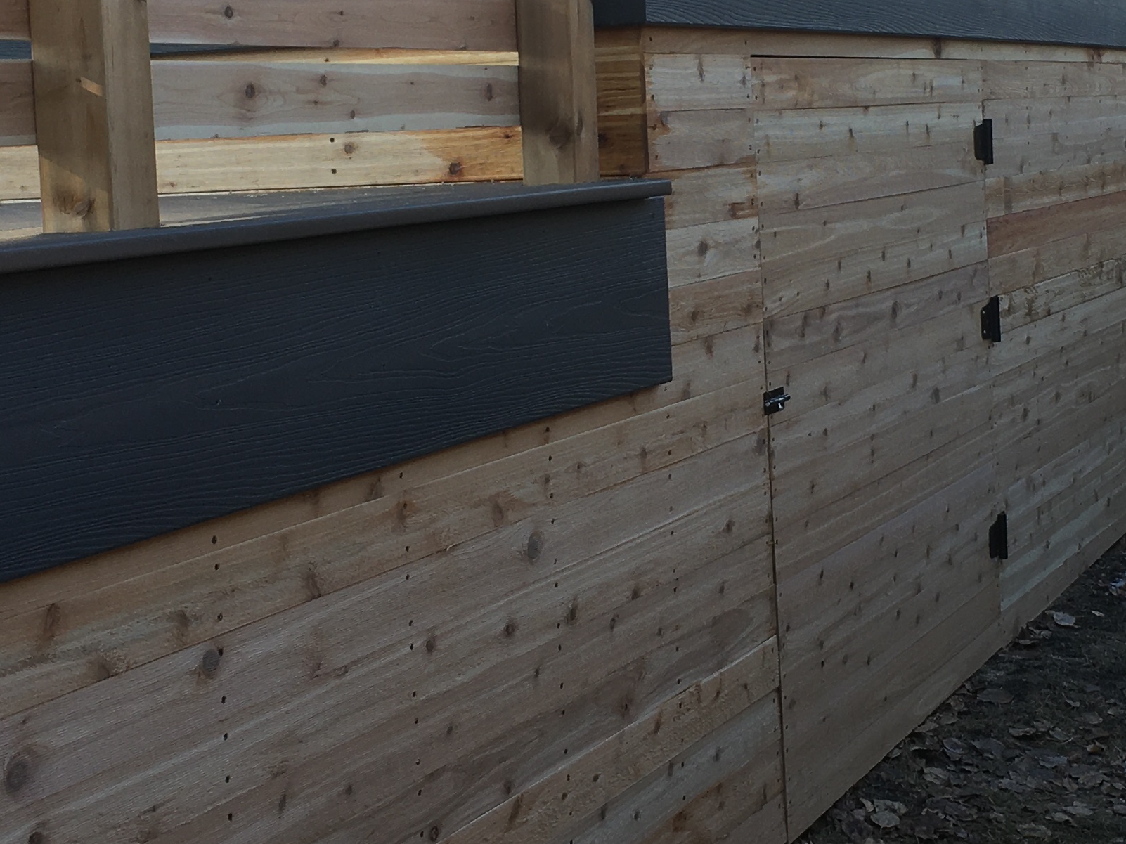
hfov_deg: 26.6
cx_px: 716
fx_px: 2374
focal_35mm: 73
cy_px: 278
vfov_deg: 20.1
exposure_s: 1/175
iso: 25
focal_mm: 4.15
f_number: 2.2
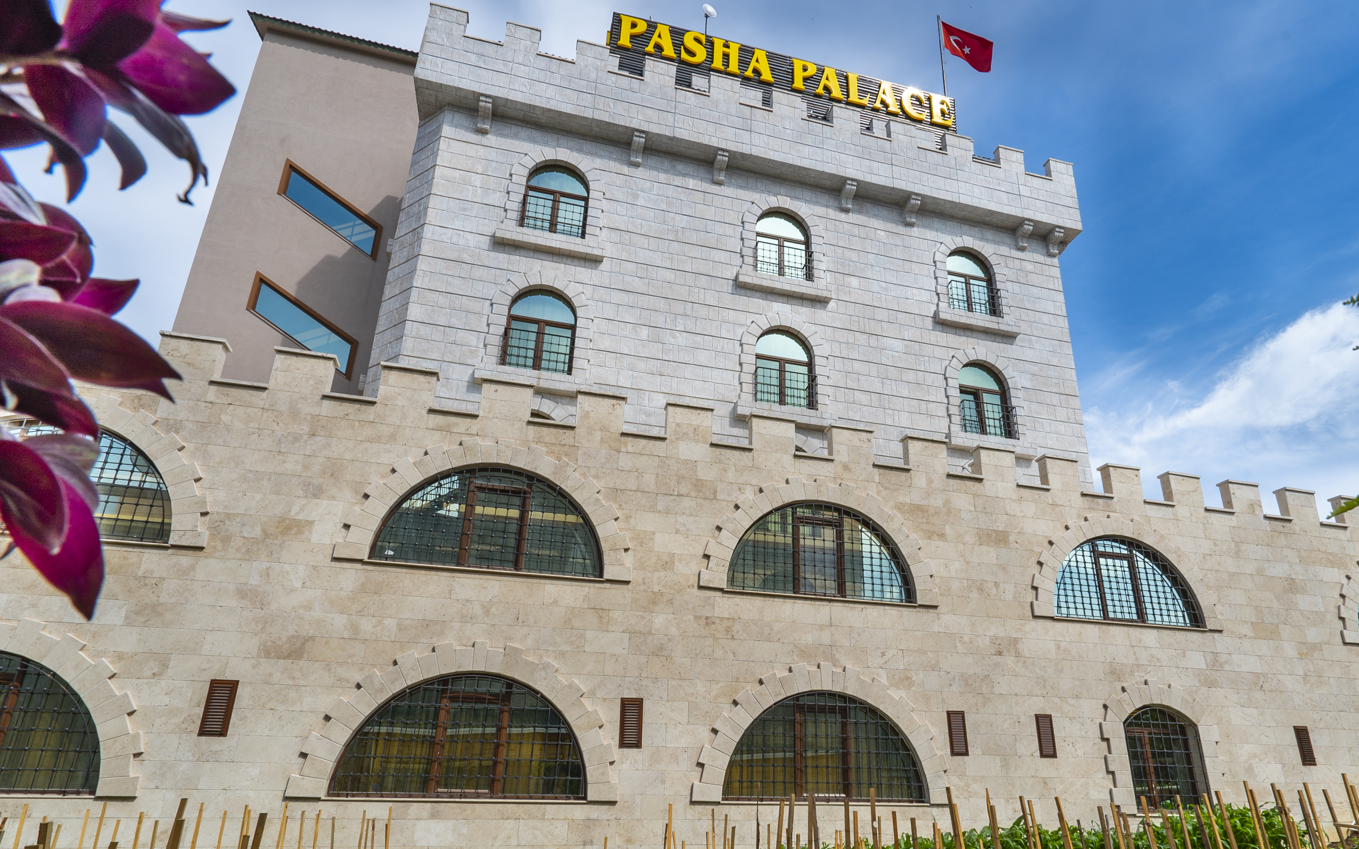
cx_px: 730
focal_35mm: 20
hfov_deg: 84.9
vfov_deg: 59.4
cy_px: 492
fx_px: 741
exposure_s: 1/80
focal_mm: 16
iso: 100
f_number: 14
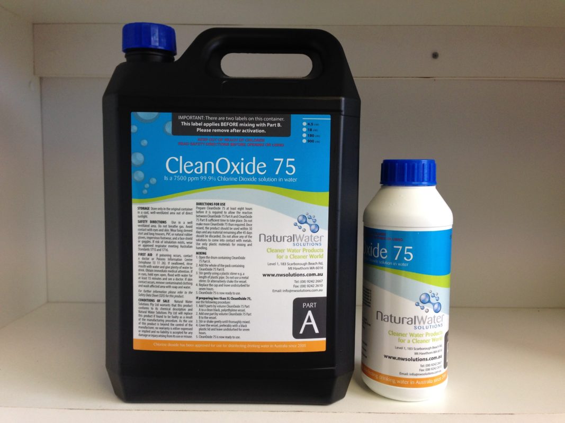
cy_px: 212
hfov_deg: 55.4
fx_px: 539
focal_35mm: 33
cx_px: 282
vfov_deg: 42.9
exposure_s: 1/60
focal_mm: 4.12
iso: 64
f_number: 2.4
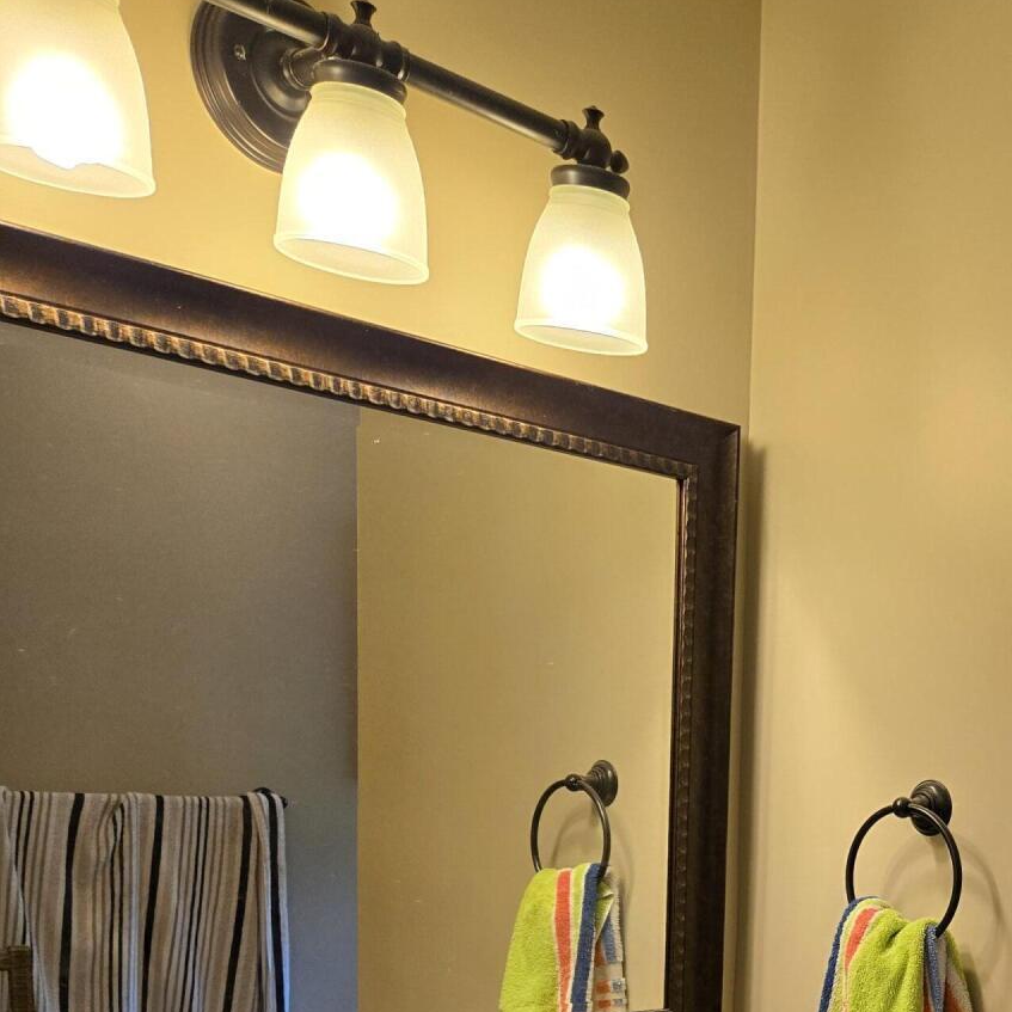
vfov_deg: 32.1
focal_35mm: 48
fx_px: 1588
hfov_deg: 33.6
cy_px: 1047
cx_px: 895
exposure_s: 1/120
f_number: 1.8
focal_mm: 5.4
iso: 125
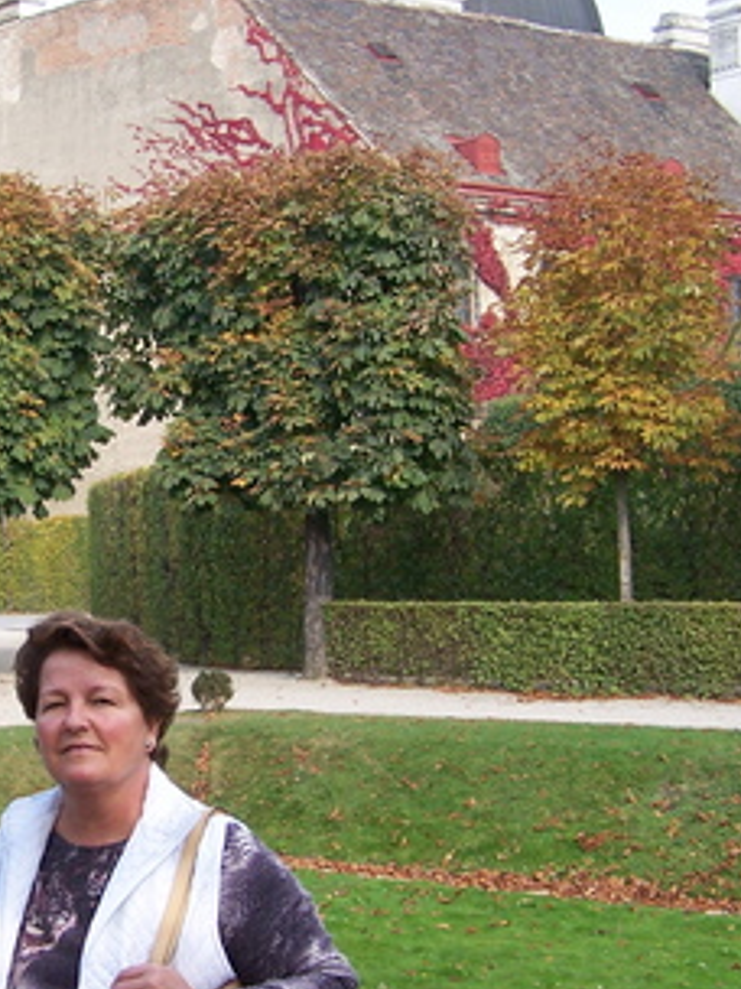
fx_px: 2141
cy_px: 582
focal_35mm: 75
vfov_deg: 25.9
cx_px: 42
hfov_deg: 19.2
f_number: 2.8
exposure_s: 1/320
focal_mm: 6.3
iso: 80
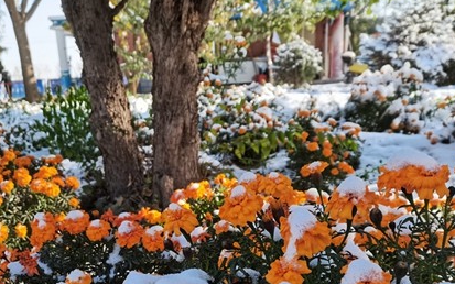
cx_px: 191
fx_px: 508
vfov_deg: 30.3
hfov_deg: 48.0
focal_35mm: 41
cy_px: 239
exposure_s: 1/438
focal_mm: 5.58
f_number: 1.8
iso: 50
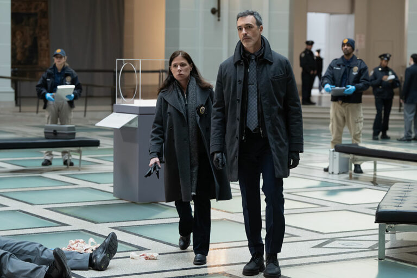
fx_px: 1019
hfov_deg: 23.1
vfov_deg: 15.5
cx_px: 208
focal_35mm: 88
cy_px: 139
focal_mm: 88
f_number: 3.5
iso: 5000
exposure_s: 1/320
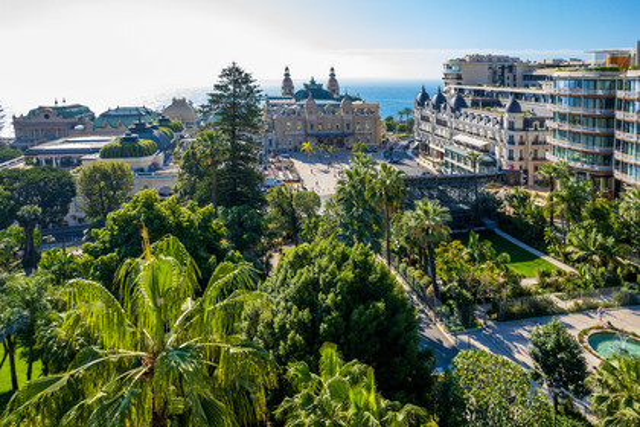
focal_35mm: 22
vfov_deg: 57.2
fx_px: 391
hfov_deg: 78.6
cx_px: 320
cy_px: 214
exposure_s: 1/800
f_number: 2.8
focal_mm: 8.4
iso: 100
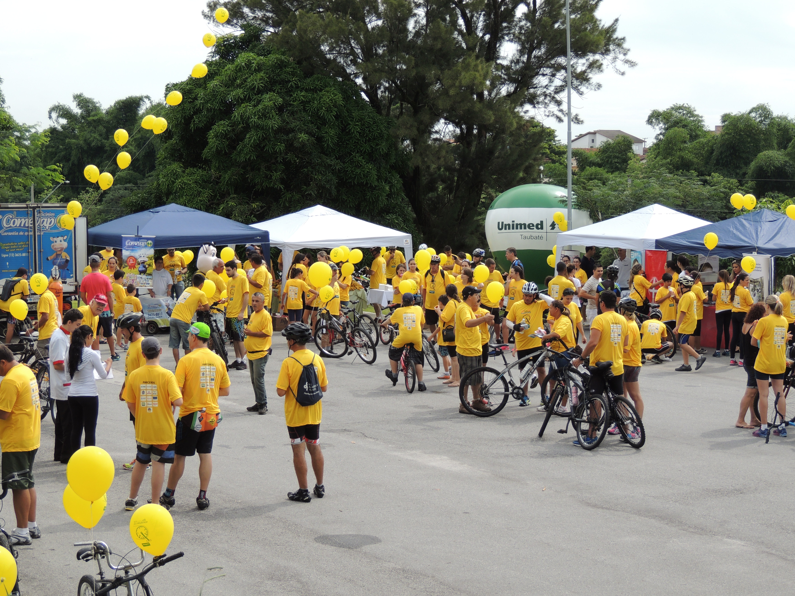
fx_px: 1722
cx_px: 398
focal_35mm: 75
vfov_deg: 19.6
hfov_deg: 26.0
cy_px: 298
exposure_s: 1/500
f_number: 3.9
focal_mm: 13.3
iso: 100
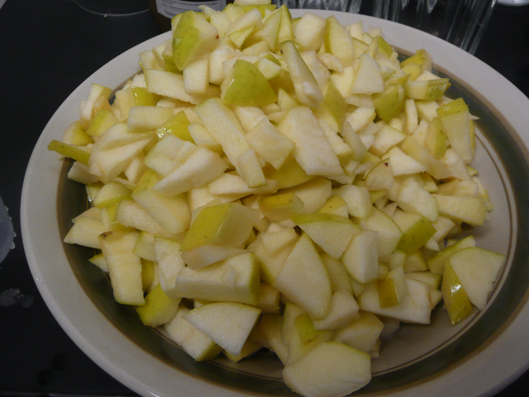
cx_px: 287
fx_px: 474
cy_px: 182
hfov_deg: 58.3
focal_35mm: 31
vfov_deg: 45.4
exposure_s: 1/25
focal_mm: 4.6
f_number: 3.3
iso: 200
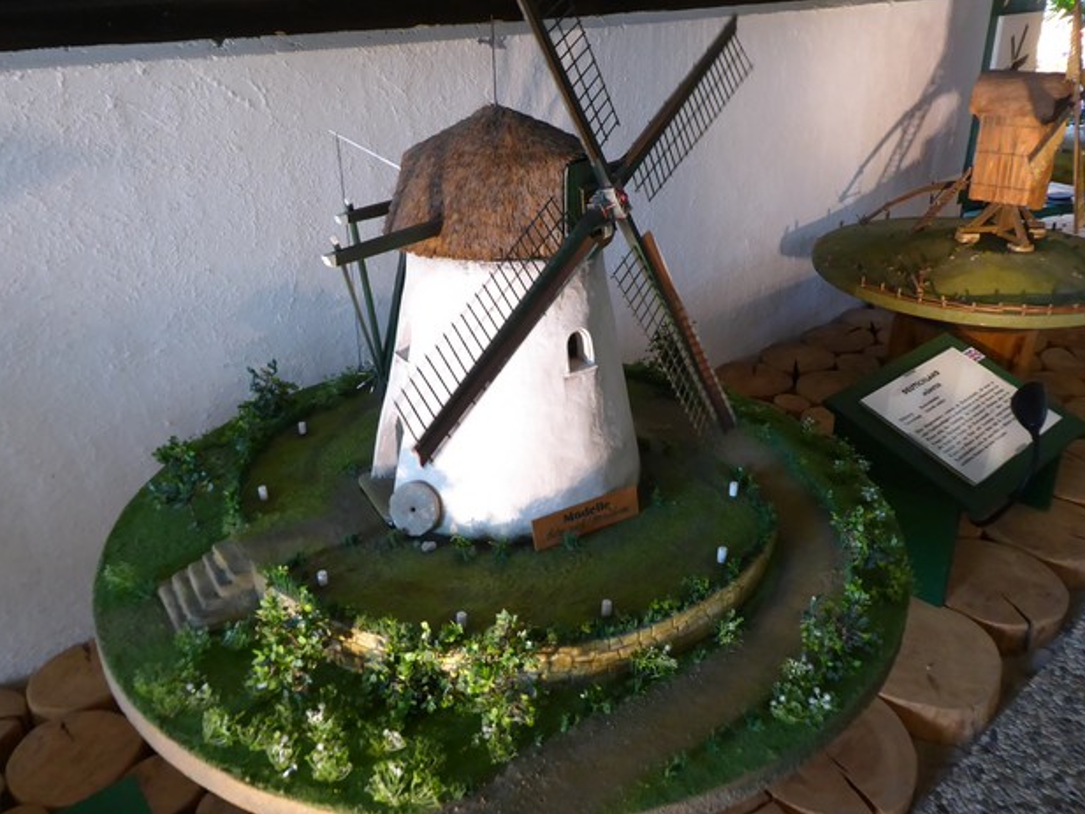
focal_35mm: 28
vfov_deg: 49.8
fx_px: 878
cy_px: 394
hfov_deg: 63.4
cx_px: 547
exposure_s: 1/20
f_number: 3.4
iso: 400
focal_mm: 4.7
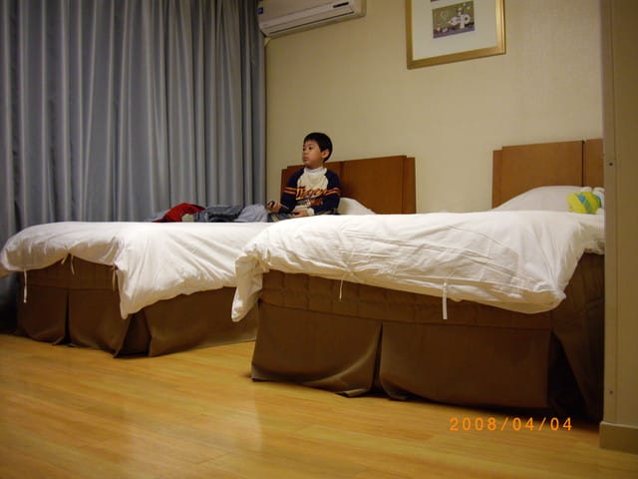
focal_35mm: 38
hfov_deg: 49.0
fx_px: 700
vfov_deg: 37.7
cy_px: 240
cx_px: 319
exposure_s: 1/25
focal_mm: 7.9
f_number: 2.8
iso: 400
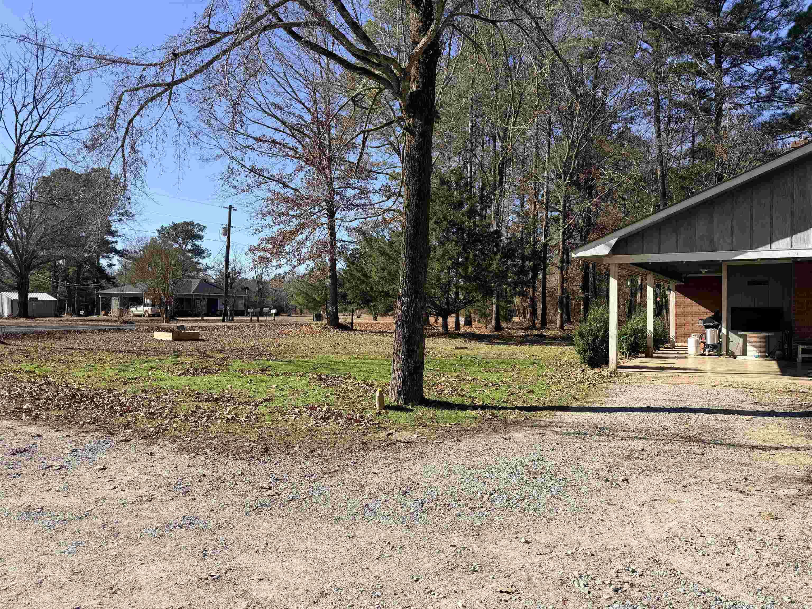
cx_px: 406
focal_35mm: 24
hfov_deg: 71.6
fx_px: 563
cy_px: 304
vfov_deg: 56.8
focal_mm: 6.76
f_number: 1.78
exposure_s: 1/3021
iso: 80
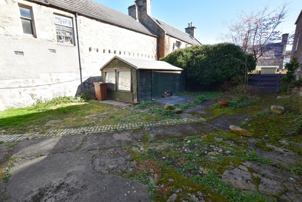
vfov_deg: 77.3
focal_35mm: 15
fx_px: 126
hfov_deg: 100.4
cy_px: 101
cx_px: 151
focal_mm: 10
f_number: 10
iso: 400
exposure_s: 1/200
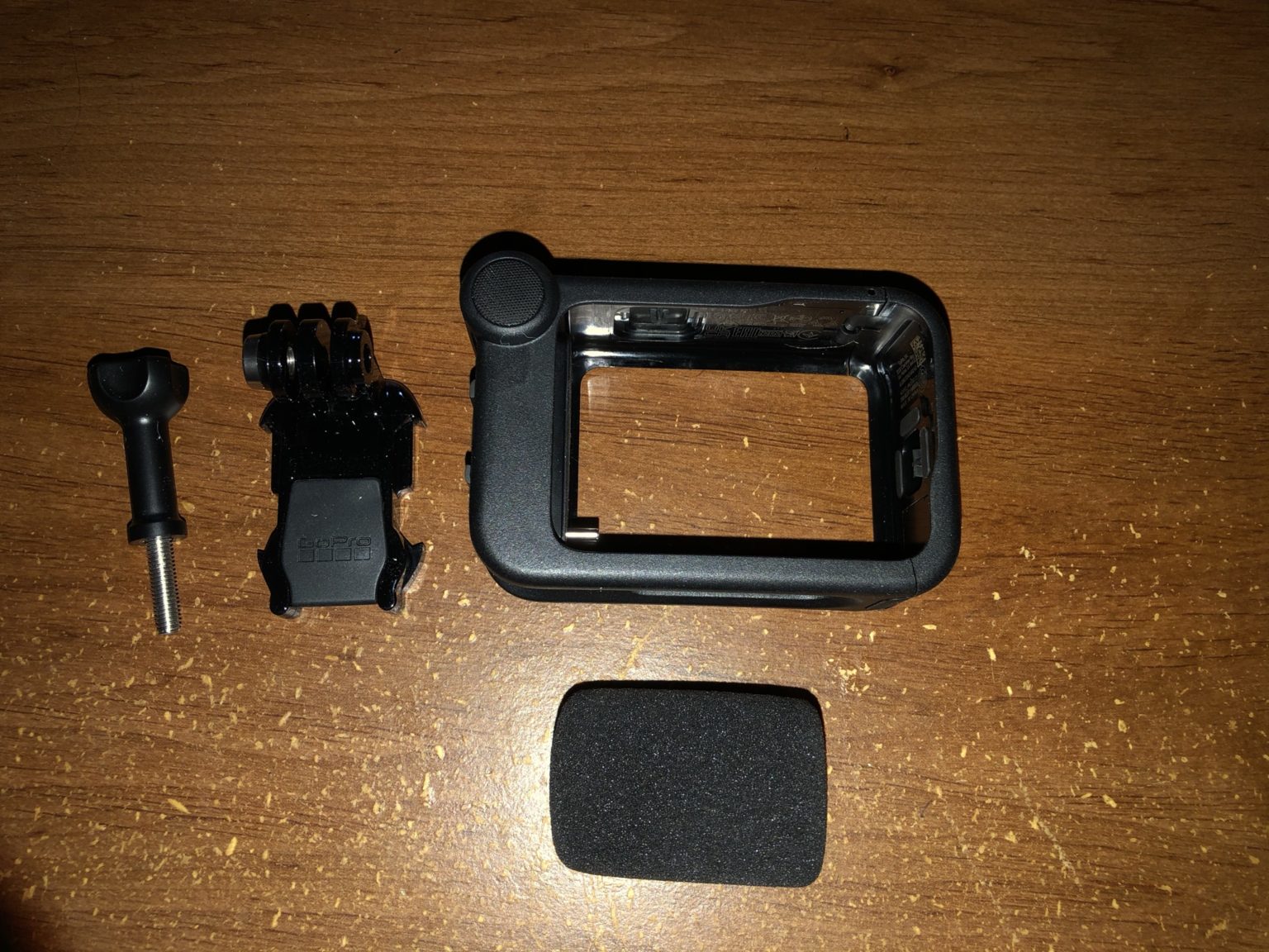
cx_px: 634
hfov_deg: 63.4
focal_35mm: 28
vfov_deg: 49.7
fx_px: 1026
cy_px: 476
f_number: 1.8
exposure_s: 1/27
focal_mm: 3.99
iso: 25
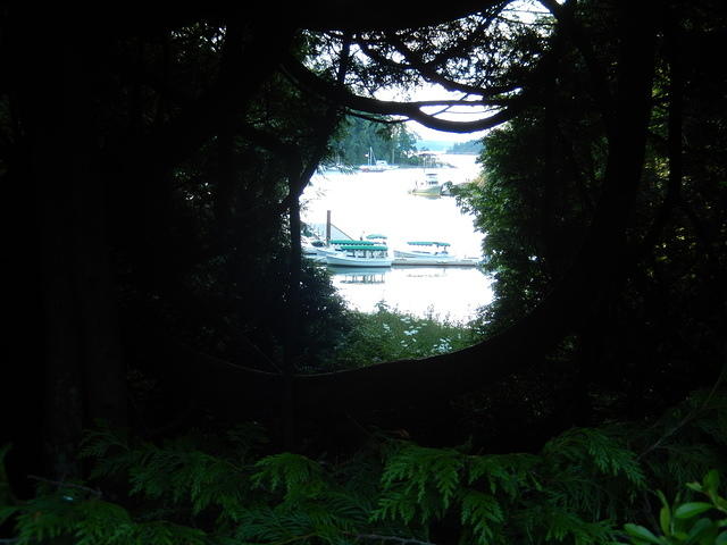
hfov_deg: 33.2
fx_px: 1218
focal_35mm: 58
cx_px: 364
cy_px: 272
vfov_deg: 25.2
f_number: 4.6
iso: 125
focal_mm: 10.4
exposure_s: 1/50
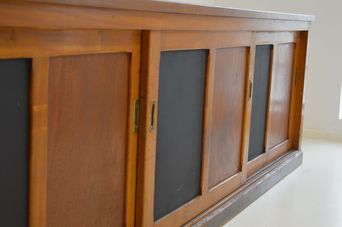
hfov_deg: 33.4
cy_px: 114
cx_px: 171
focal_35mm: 60
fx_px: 569
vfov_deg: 22.6
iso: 1250
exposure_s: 1/60
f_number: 4.8
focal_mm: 40
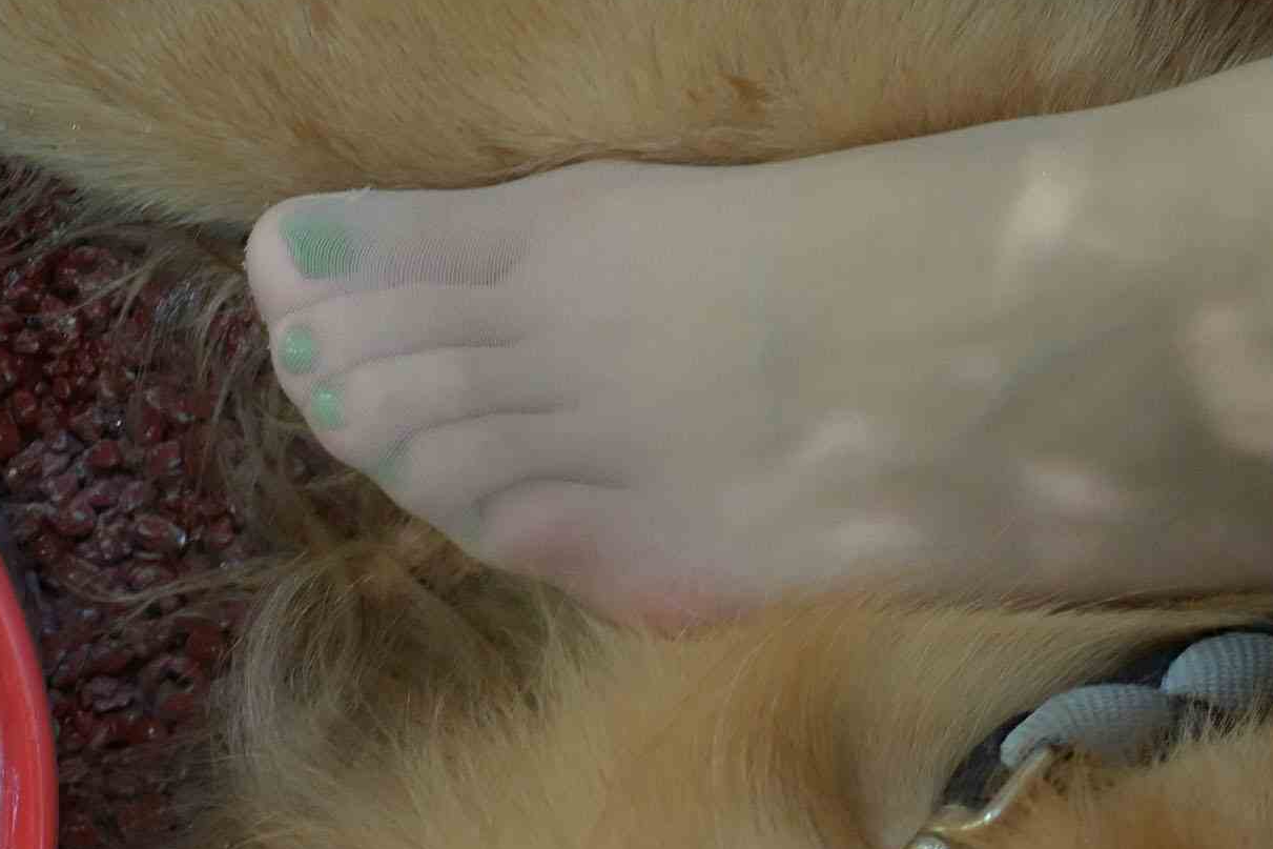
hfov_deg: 15.4
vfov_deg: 10.3
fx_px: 4702
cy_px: 607
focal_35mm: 133
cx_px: 862
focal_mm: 35
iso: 500
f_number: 4
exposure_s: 1/250
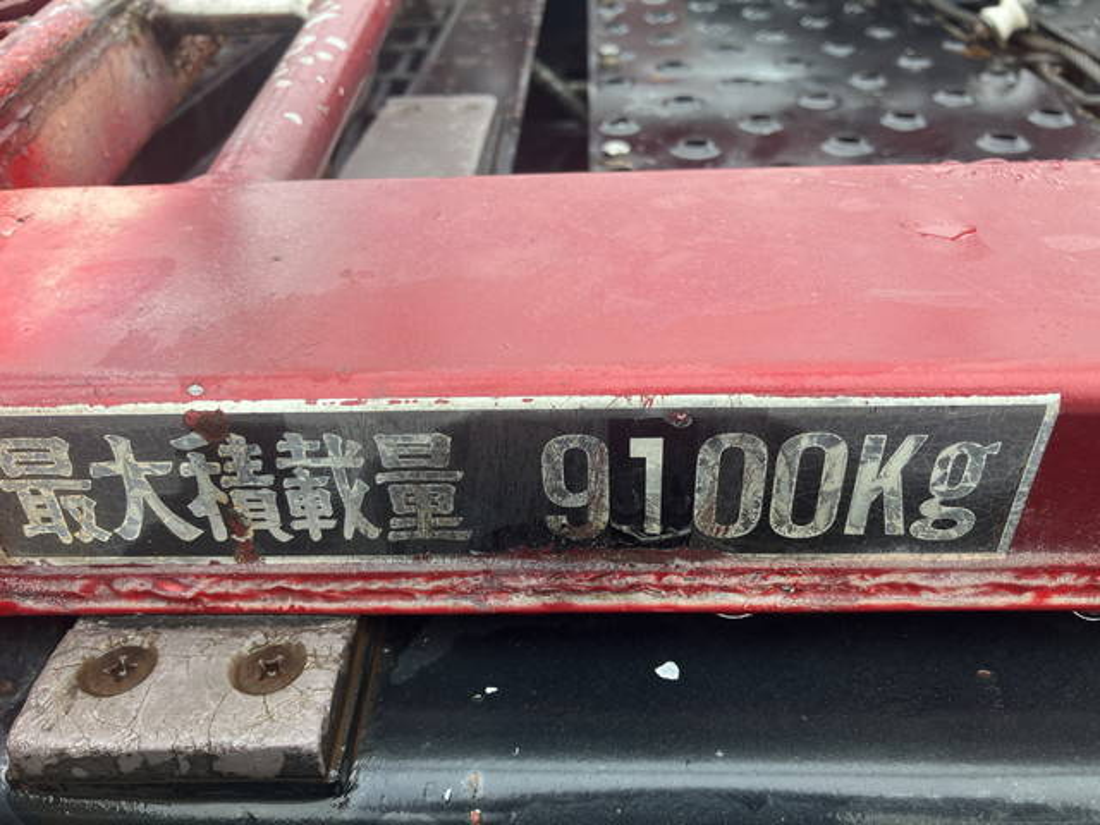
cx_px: 550
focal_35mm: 28
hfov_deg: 63.4
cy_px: 412
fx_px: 890
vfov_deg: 49.7
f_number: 1.8
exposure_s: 1/121
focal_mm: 3.99
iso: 25
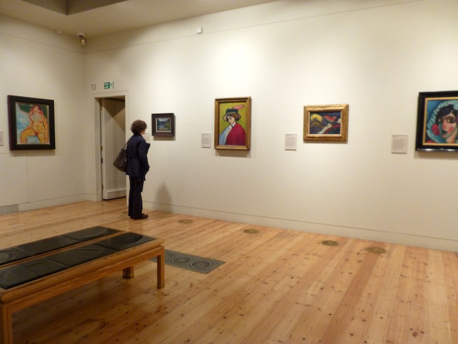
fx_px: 331
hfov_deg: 69.4
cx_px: 229
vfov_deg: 54.9
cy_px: 172
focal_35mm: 25
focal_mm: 4.5
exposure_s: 1/10
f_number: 3.1
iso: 400
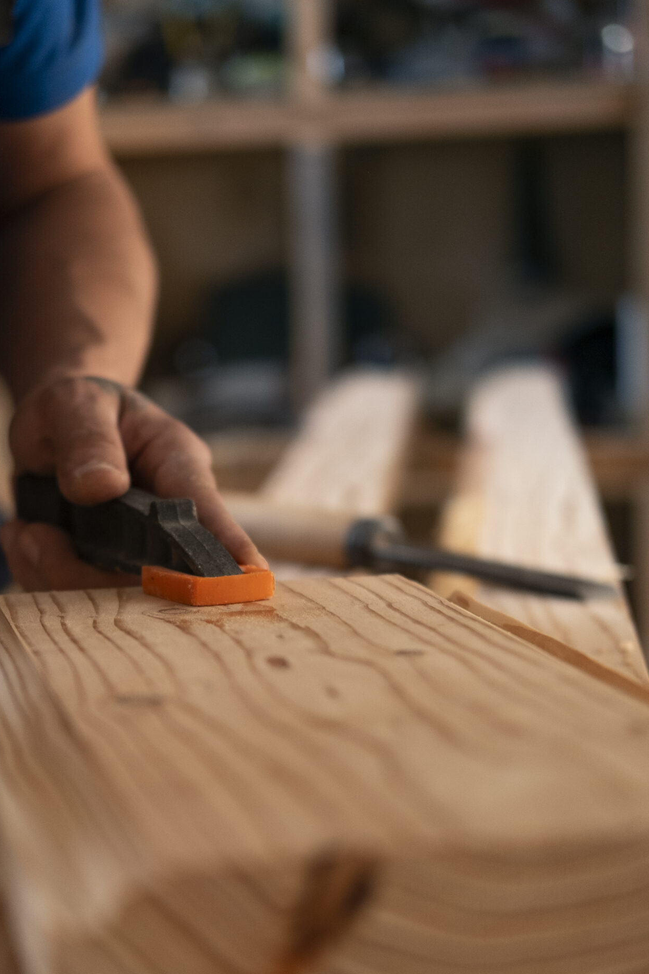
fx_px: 1974
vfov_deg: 27.6
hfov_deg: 18.6
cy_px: 623
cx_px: 240
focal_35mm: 73
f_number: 2
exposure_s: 1/125
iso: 640
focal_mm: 35
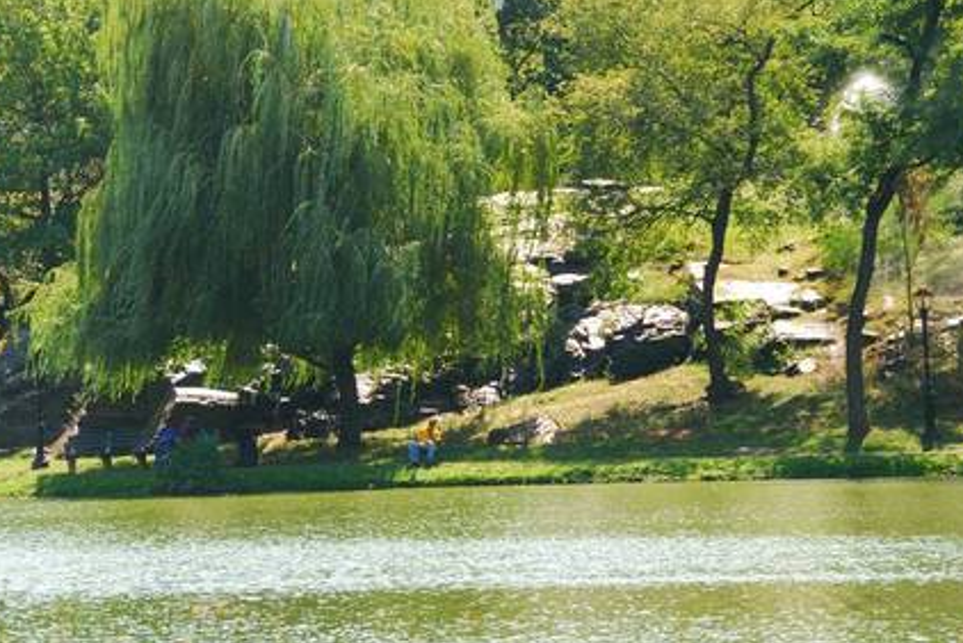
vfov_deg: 7.9
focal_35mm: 174
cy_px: 269
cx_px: 185
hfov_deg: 11.8
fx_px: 4658
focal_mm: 70
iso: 100
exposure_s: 1/160
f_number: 5
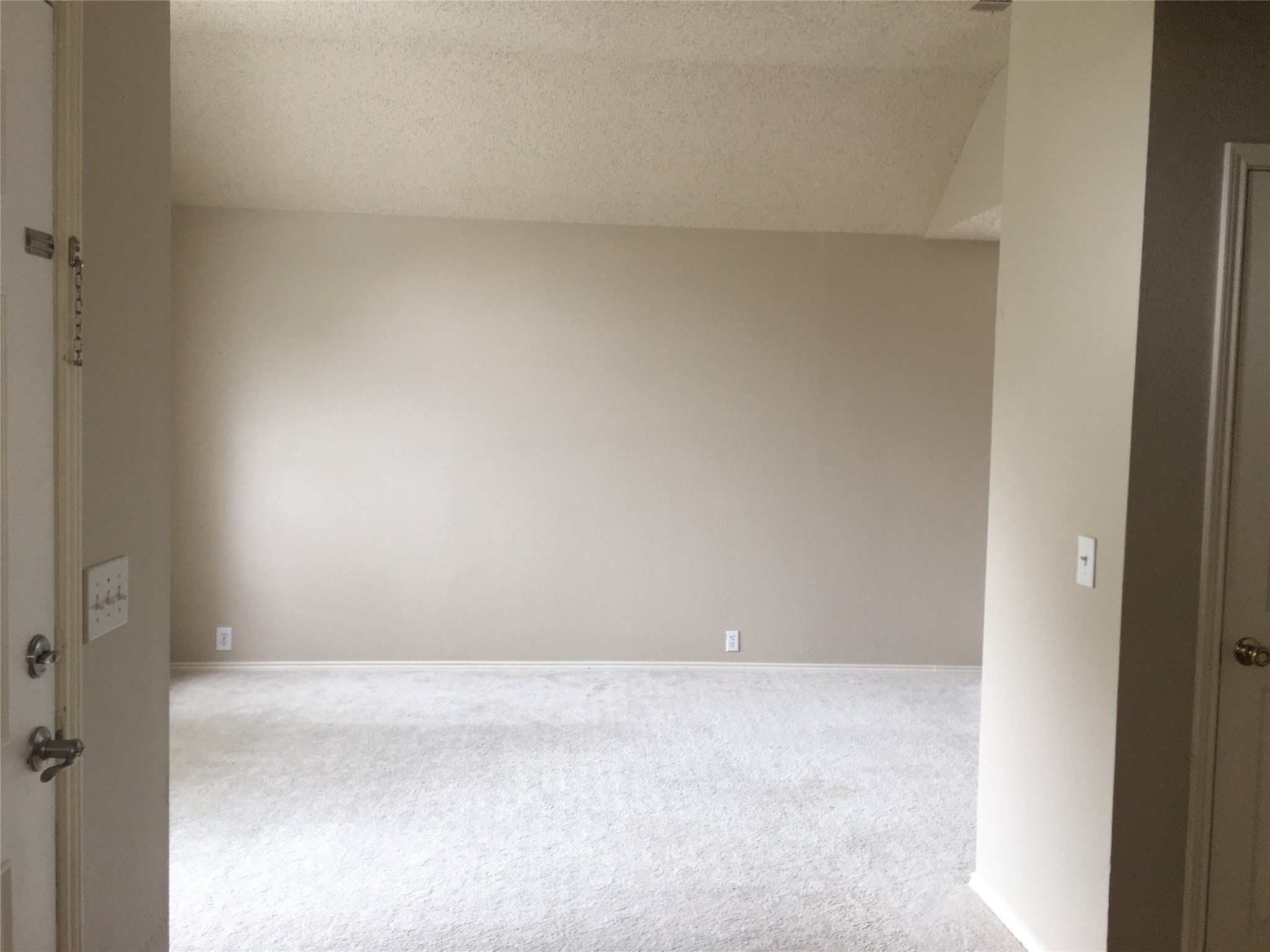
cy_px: 476
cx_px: 635
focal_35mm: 29
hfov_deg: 61.7
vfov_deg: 48.2
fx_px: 1064
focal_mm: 4.15
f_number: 2.2
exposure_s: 1/30
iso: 40
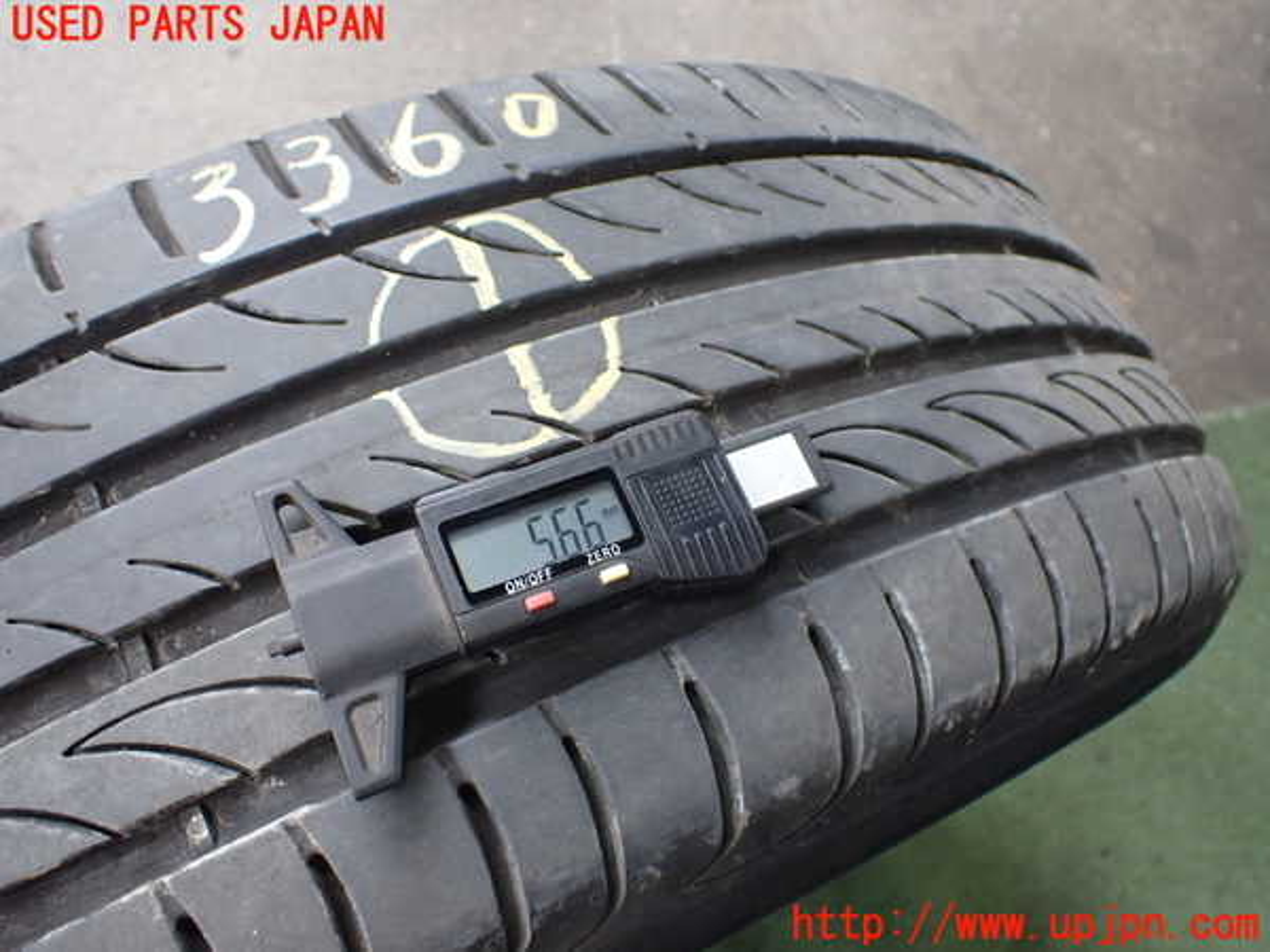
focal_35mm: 30
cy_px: 476
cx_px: 635
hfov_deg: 60.0
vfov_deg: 46.8
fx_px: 1101
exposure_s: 1/125
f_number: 2.3
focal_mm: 5.4
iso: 250
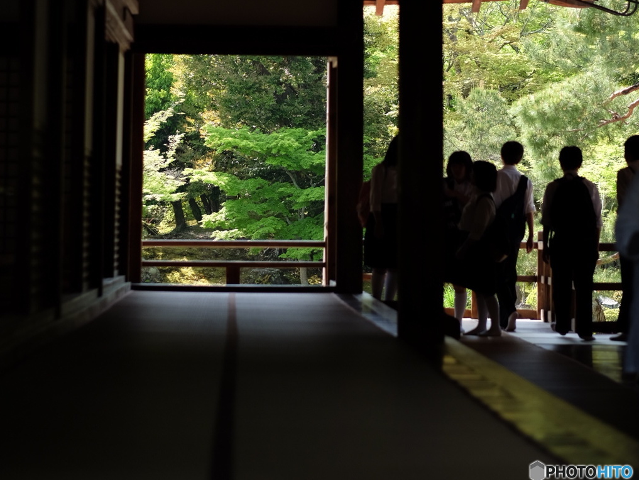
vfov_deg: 12.0
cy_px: 6
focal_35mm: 122
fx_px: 2252
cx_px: 318
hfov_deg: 16.1
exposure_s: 1/1000
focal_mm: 56
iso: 200
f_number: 1.8
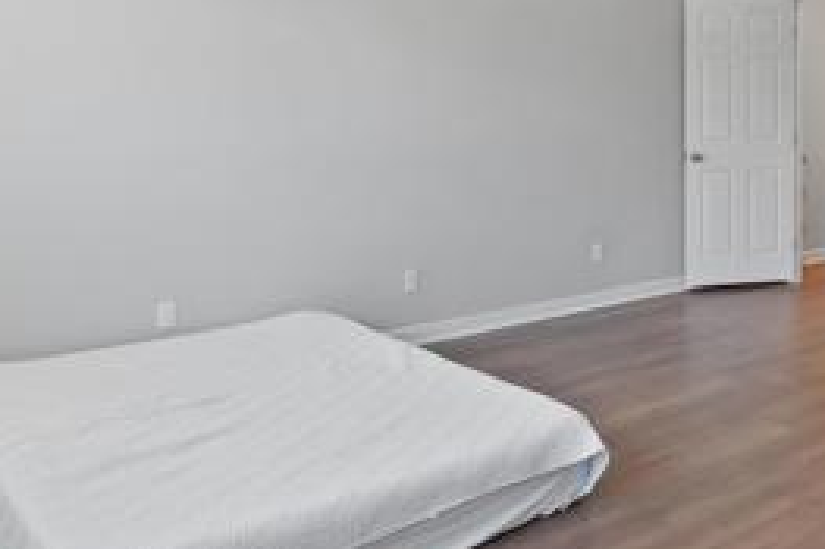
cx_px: 627
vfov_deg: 33.2
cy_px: 111
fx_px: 893
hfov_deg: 47.6
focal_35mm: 39
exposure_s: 1/15
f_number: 5
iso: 640
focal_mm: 16
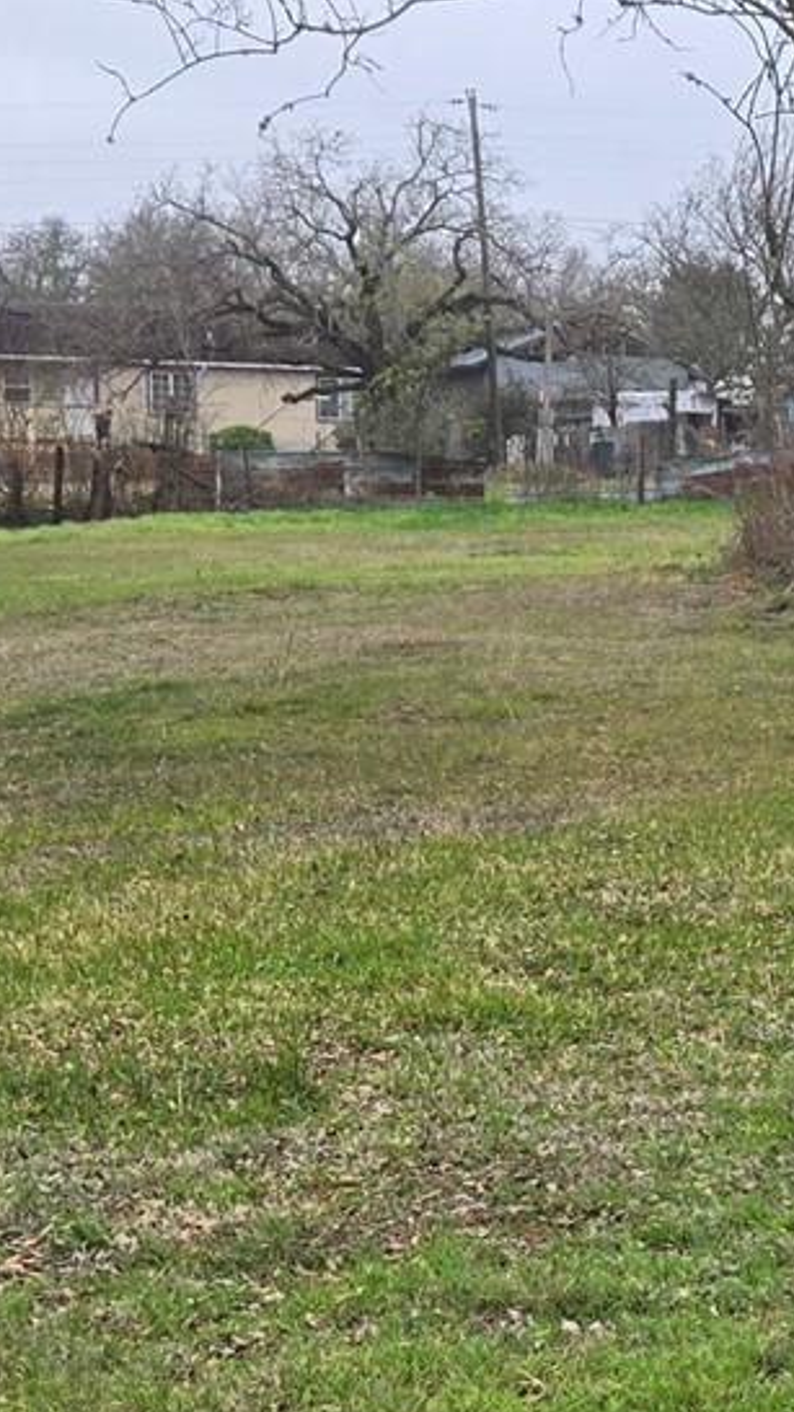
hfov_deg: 12.3
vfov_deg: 22.6
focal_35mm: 94
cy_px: 905
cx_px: 1146
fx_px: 3519
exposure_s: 1/352
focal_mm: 5.4
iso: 25
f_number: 1.8
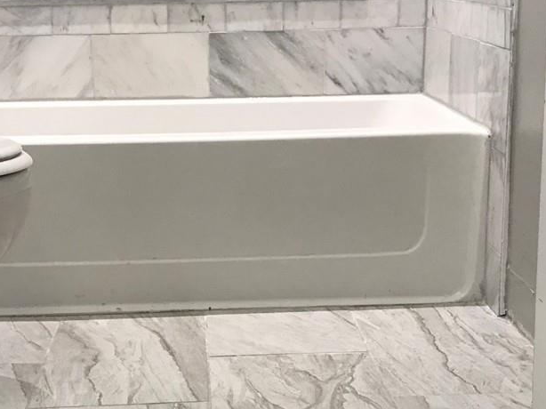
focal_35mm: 73
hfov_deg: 26.6
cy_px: 289
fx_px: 1151
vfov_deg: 20.0
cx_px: 224
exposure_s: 1/30
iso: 32
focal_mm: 3.99
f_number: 1.8
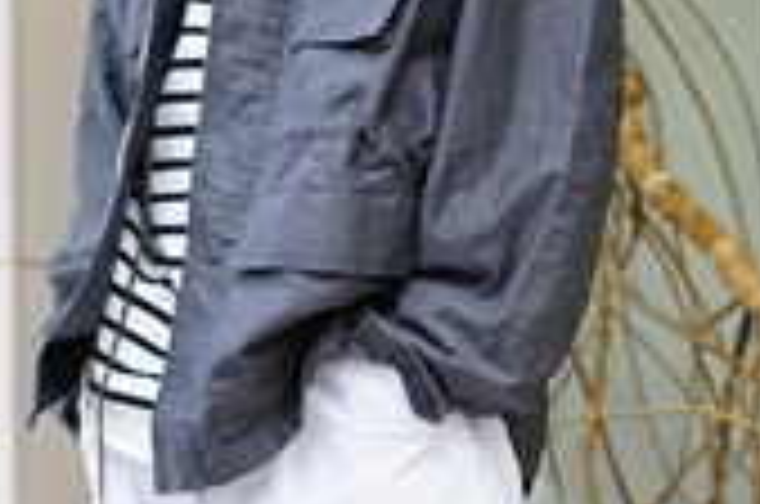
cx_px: 1003
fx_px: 5500
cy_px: 353
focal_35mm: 261
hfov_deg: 7.8
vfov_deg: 5.2
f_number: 1.8
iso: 100
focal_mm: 55
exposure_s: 1/250
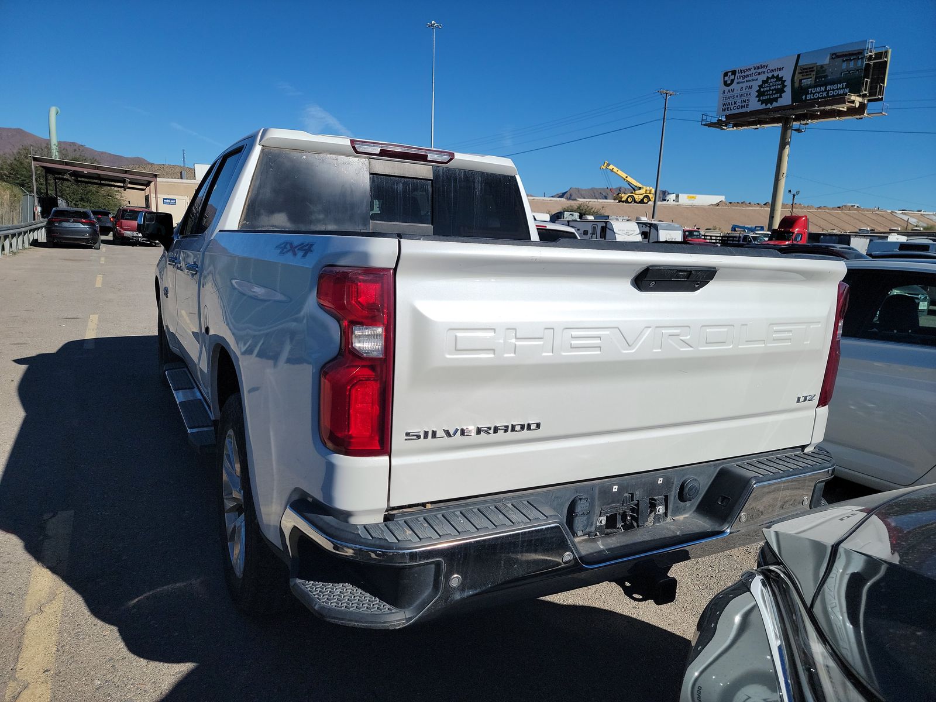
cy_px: 351
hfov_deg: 71.6
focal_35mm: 24
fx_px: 649
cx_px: 468
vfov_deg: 56.8
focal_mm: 6.7
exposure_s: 1/1994
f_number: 1.8
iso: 50
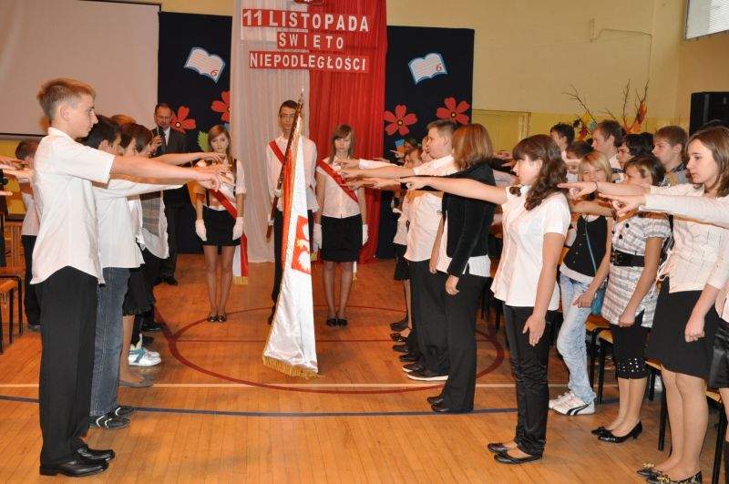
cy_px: 242
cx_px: 364
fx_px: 728
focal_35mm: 36
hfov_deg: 53.2
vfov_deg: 36.8
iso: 800
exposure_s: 1/60
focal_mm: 24
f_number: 5.6
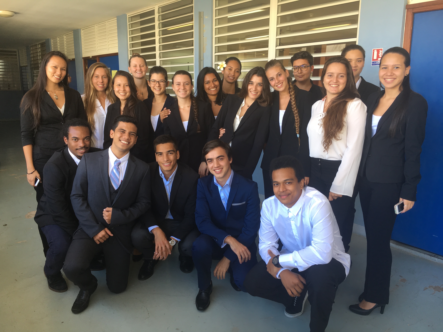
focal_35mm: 29
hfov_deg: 61.7
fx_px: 371
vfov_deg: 48.2
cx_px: 222
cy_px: 166
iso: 25
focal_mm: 4.15
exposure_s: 1/60
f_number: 2.2
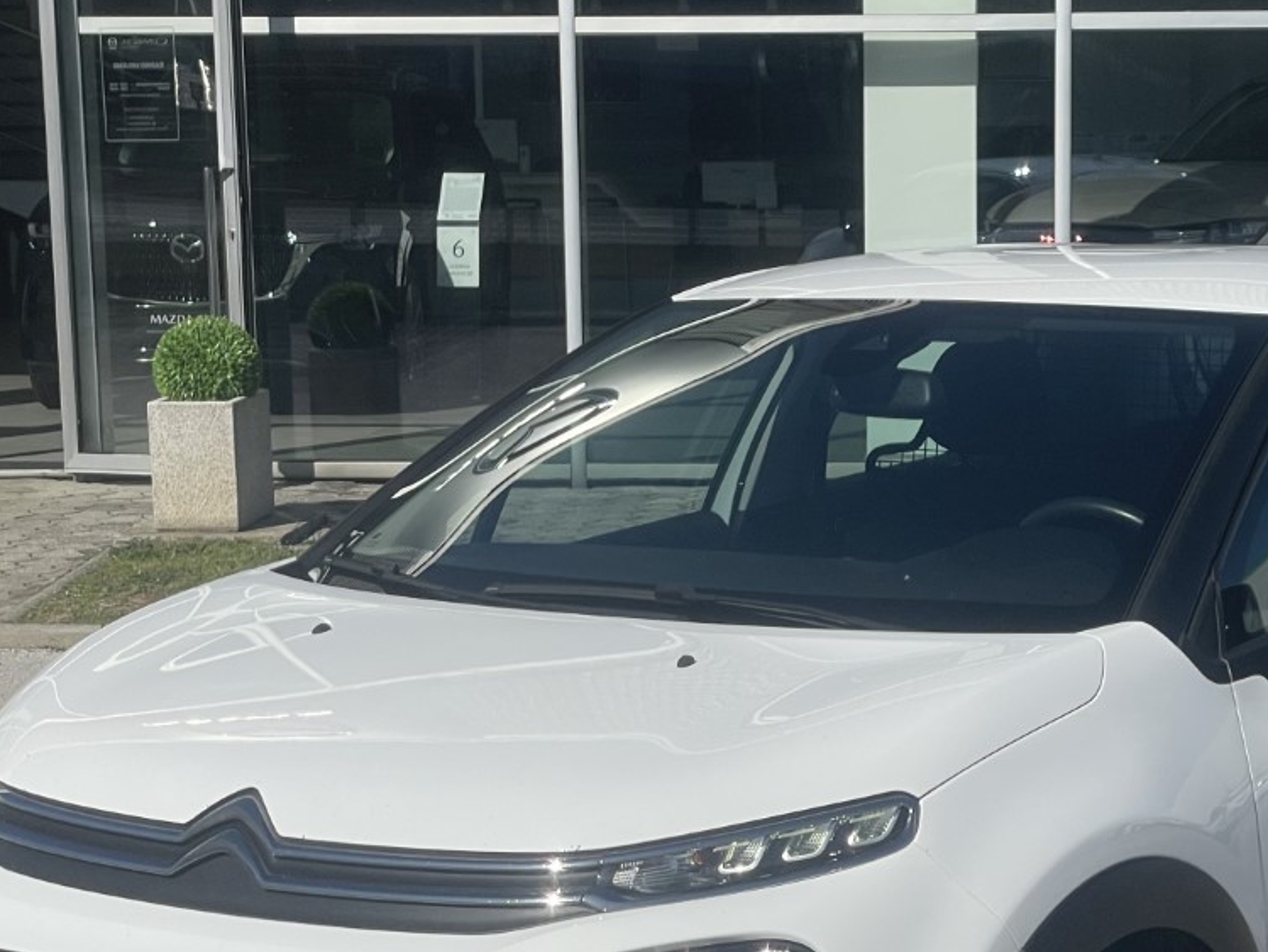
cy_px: 784
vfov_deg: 14.7
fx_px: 3664
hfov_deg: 19.6
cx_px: 850
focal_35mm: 100
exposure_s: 1/3425
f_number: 2
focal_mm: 6
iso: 25
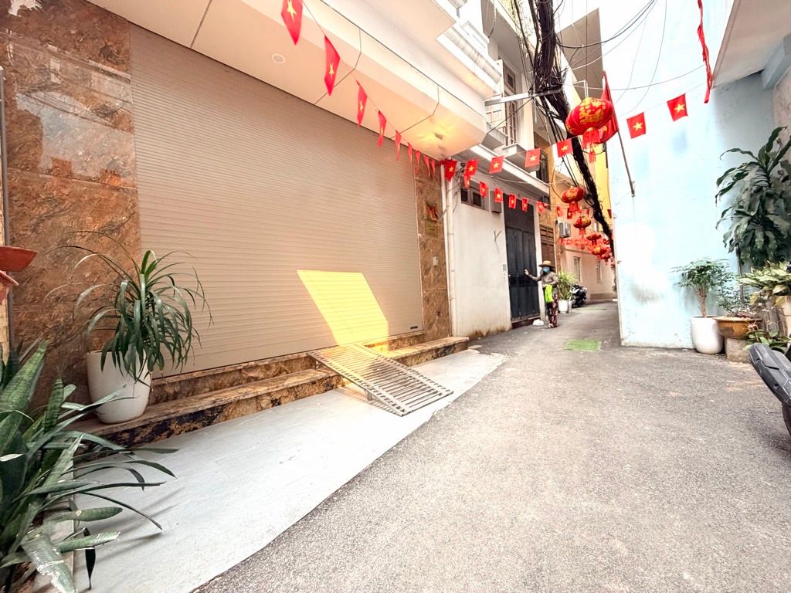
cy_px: 296
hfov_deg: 102.1
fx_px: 320
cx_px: 396
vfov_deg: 85.7
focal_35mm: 14
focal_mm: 2.22
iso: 200
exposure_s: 1/121
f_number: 2.2
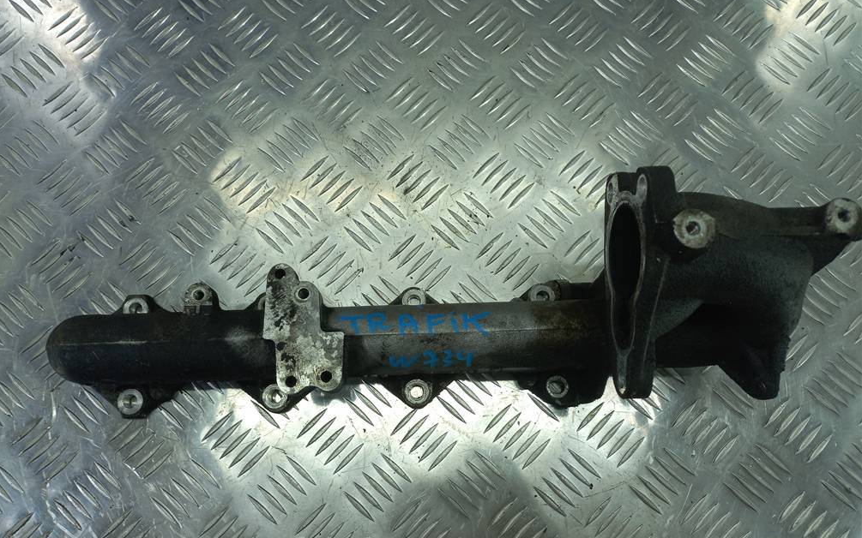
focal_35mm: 27
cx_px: 424
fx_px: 634
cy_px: 312
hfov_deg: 68.4
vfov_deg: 45.9
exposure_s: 1/50
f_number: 1.8
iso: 32
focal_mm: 4.6
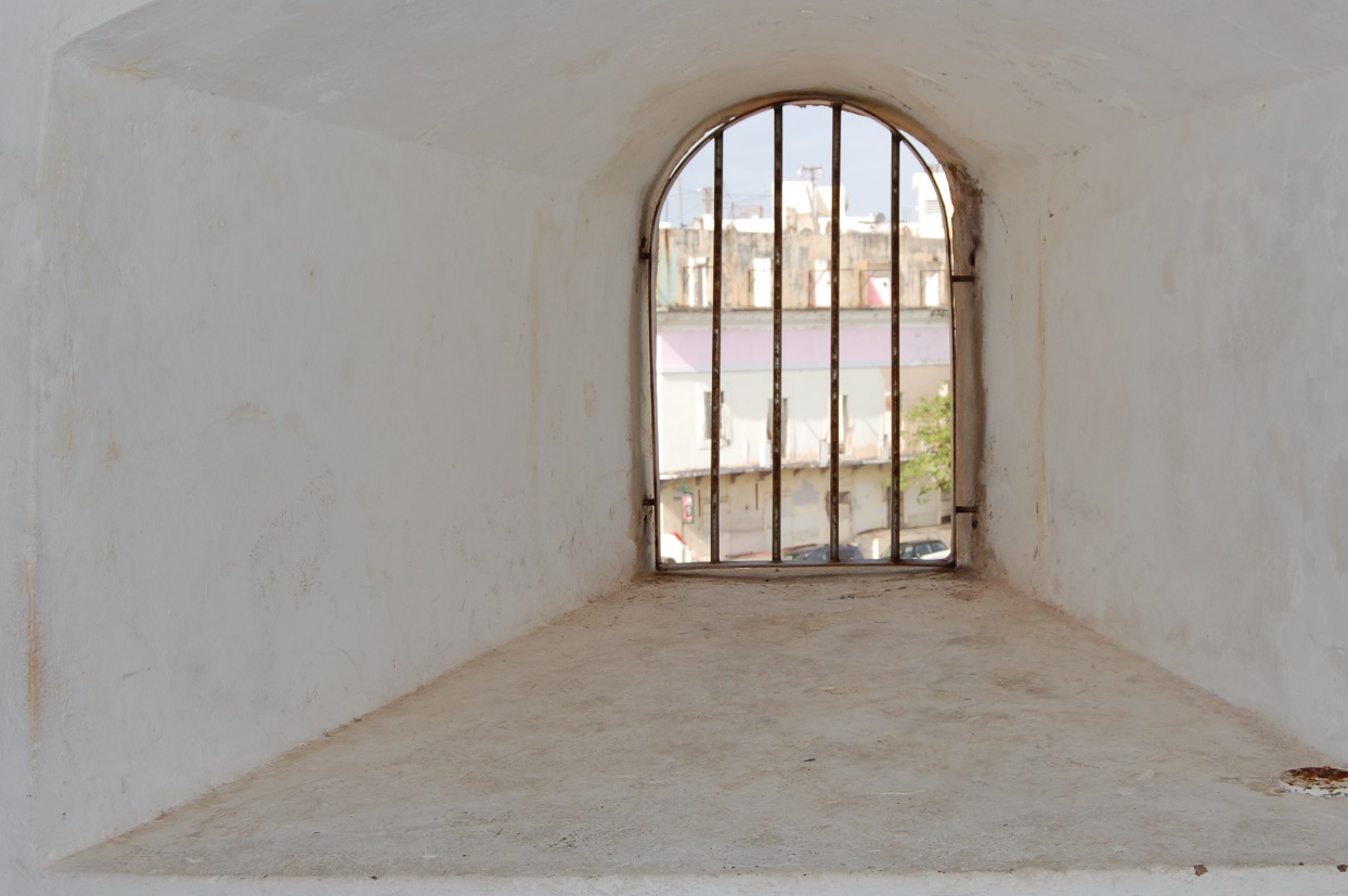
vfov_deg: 25.0
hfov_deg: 36.8
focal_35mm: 54
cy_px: 381
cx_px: 789
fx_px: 2020
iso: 200
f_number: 6.3
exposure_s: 1/500
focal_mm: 28
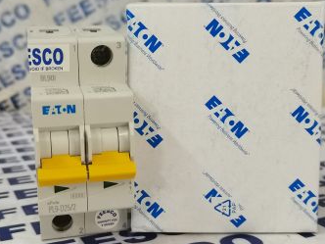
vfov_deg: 27.5
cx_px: 169
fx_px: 498
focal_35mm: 53
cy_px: 124
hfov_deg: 36.2
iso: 500
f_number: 1.8
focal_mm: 5.58
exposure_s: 1/40
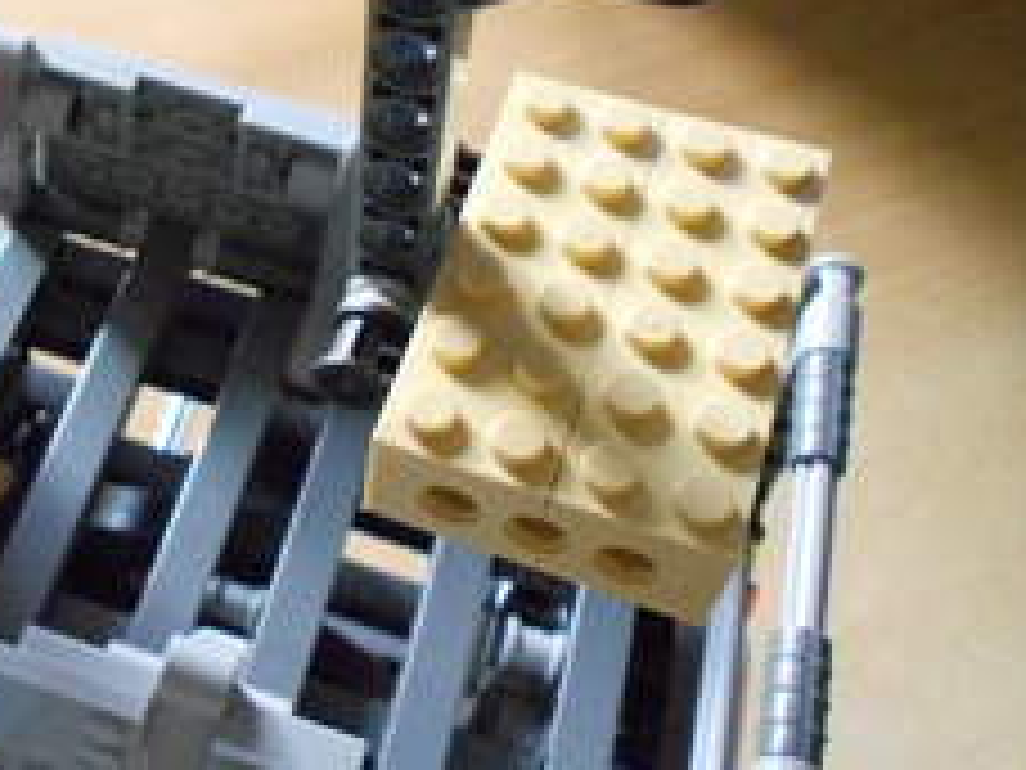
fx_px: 1512
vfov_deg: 28.4
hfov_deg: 35.7
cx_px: 148
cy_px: 266
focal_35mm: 51
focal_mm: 4.6
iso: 800
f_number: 3.2
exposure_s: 1/40
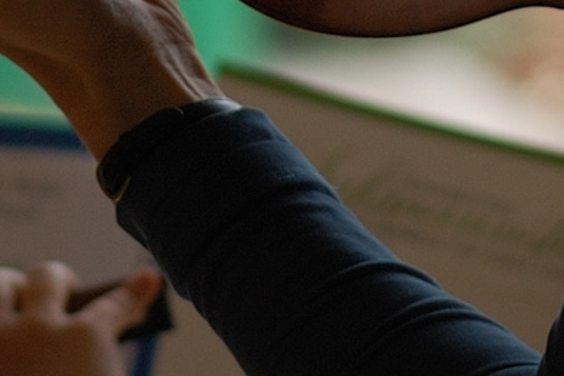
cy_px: -224
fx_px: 12473
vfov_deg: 1.7
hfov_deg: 2.6
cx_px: 214
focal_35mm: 797
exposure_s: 1/125
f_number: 3.3
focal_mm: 105
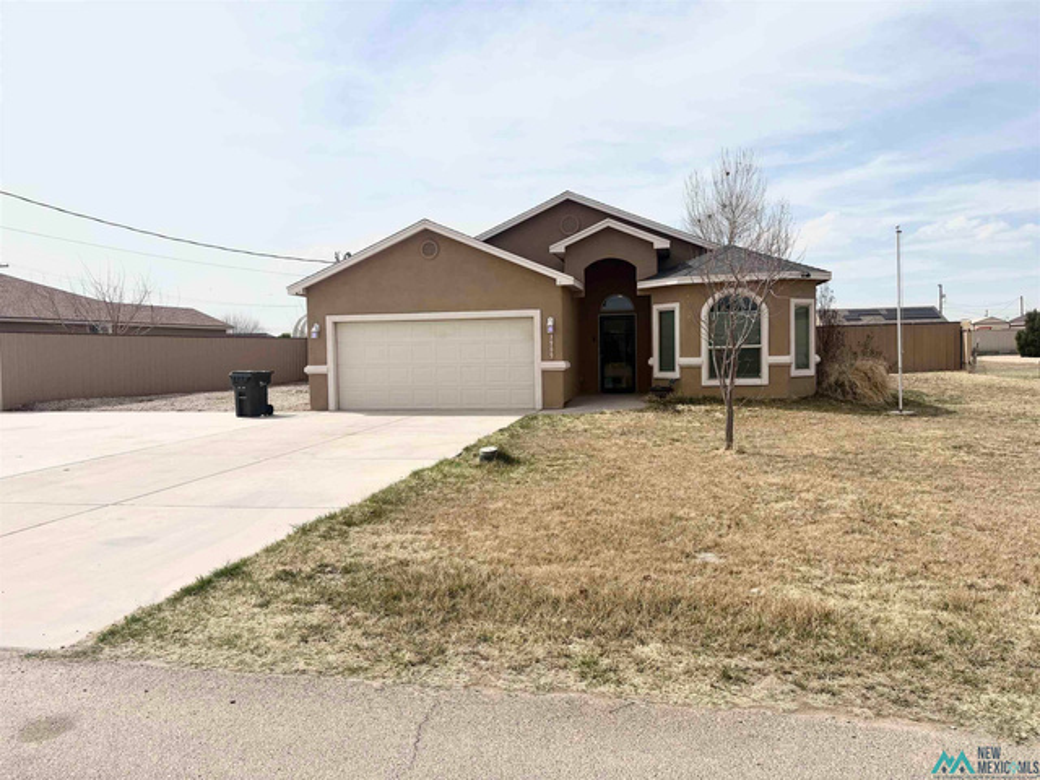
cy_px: 390
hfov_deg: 67.3
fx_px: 781
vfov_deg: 53.1
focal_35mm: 26
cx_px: 520
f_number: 1.6
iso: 50
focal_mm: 5.96
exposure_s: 1/7813
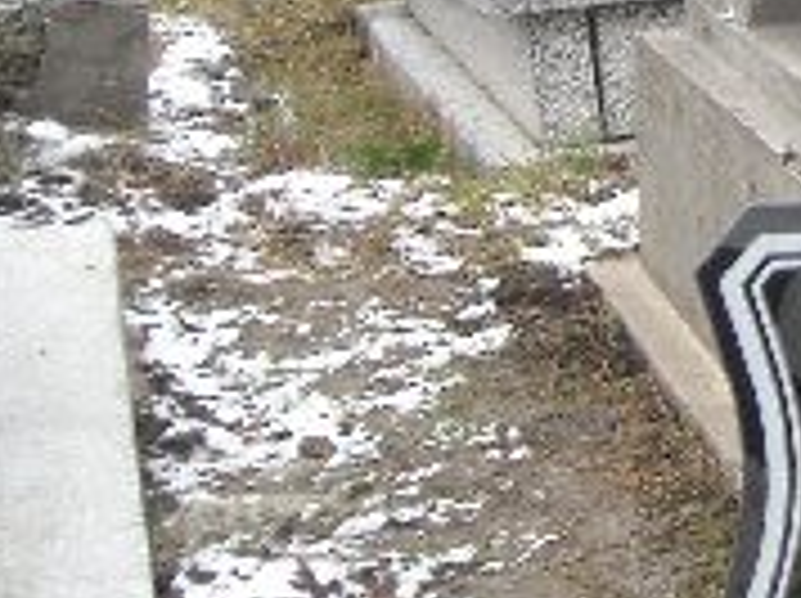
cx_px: 1197
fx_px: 2912
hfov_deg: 14.6
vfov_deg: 11.6
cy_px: -36
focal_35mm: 126
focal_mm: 5.7
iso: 64
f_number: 2.8
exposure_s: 1/105
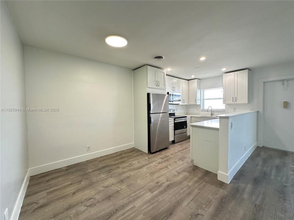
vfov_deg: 85.7
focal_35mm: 14
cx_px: 147
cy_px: 110
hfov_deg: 102.1
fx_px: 119
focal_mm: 2.22
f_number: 2.2
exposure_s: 1/60
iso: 160
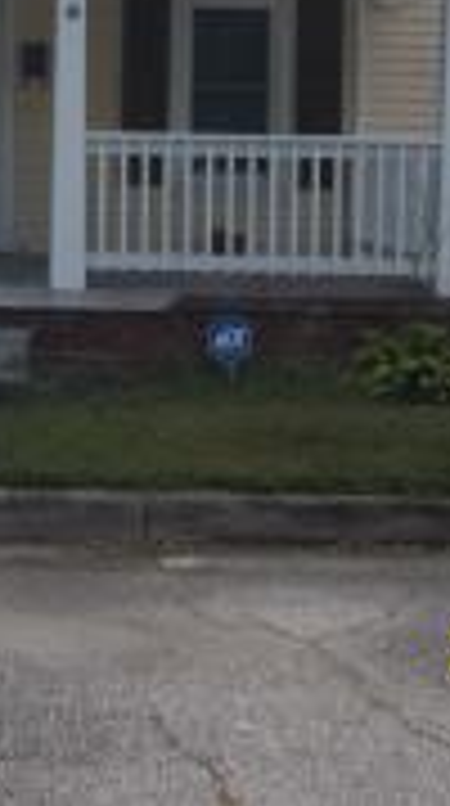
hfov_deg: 17.5
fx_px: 1407
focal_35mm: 66
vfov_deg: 31.0
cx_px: -56
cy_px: 135
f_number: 8.9
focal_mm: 4.9
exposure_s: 1/125
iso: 80
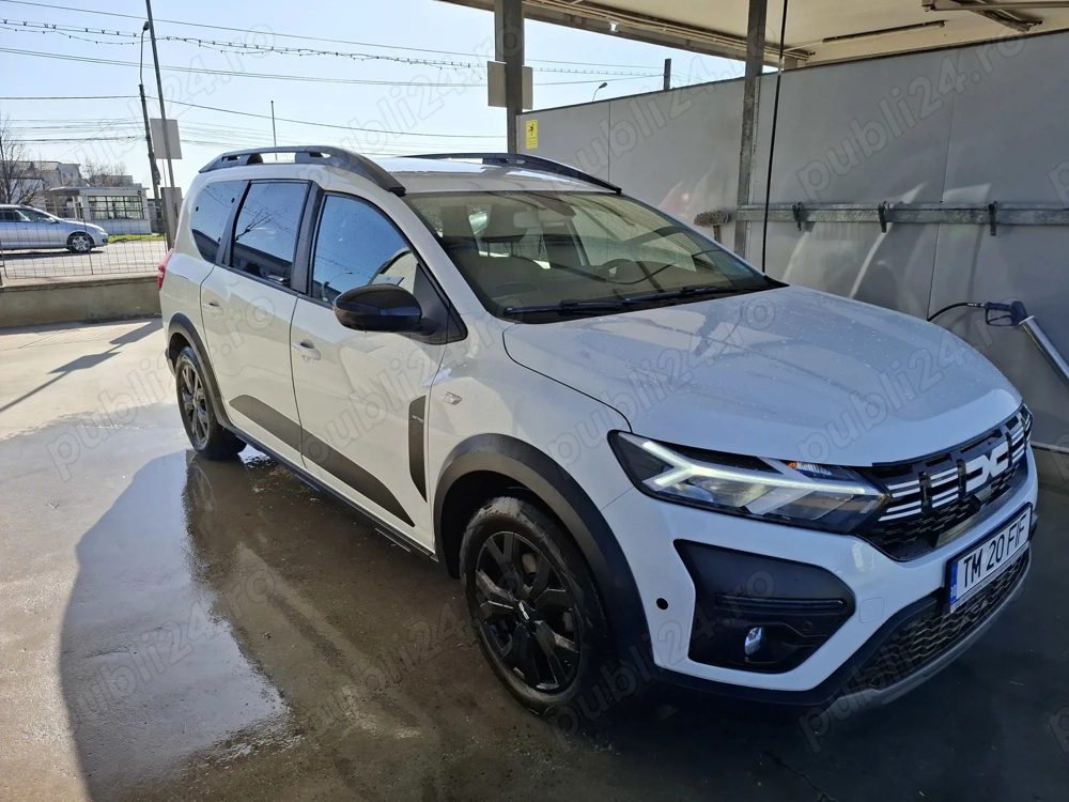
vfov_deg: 58.9
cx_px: 534
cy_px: 401
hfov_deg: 73.9
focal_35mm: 23
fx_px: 710
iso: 50
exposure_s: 1/1529
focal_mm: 5.54
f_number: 1.8
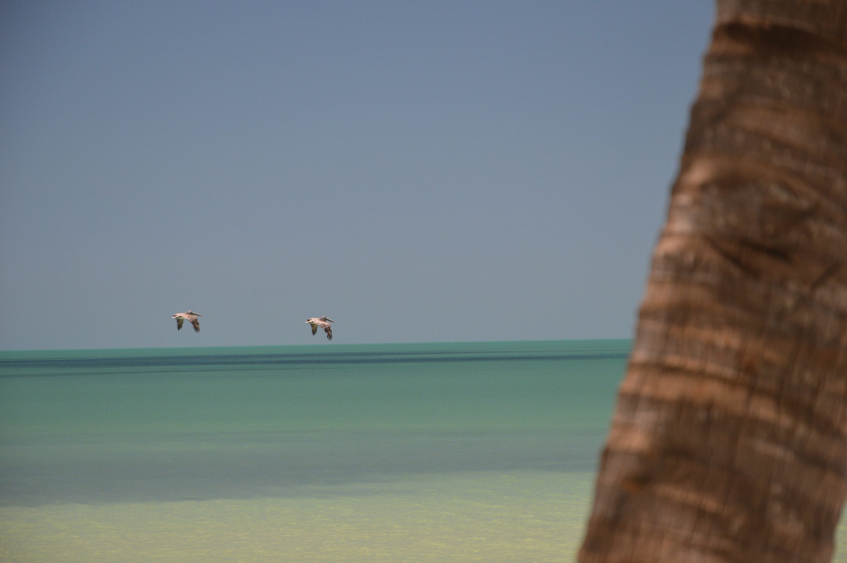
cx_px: 424
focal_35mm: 147
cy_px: 282
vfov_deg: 9.3
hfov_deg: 14.0
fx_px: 3456
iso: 400
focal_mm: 98
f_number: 5.6
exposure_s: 1/500
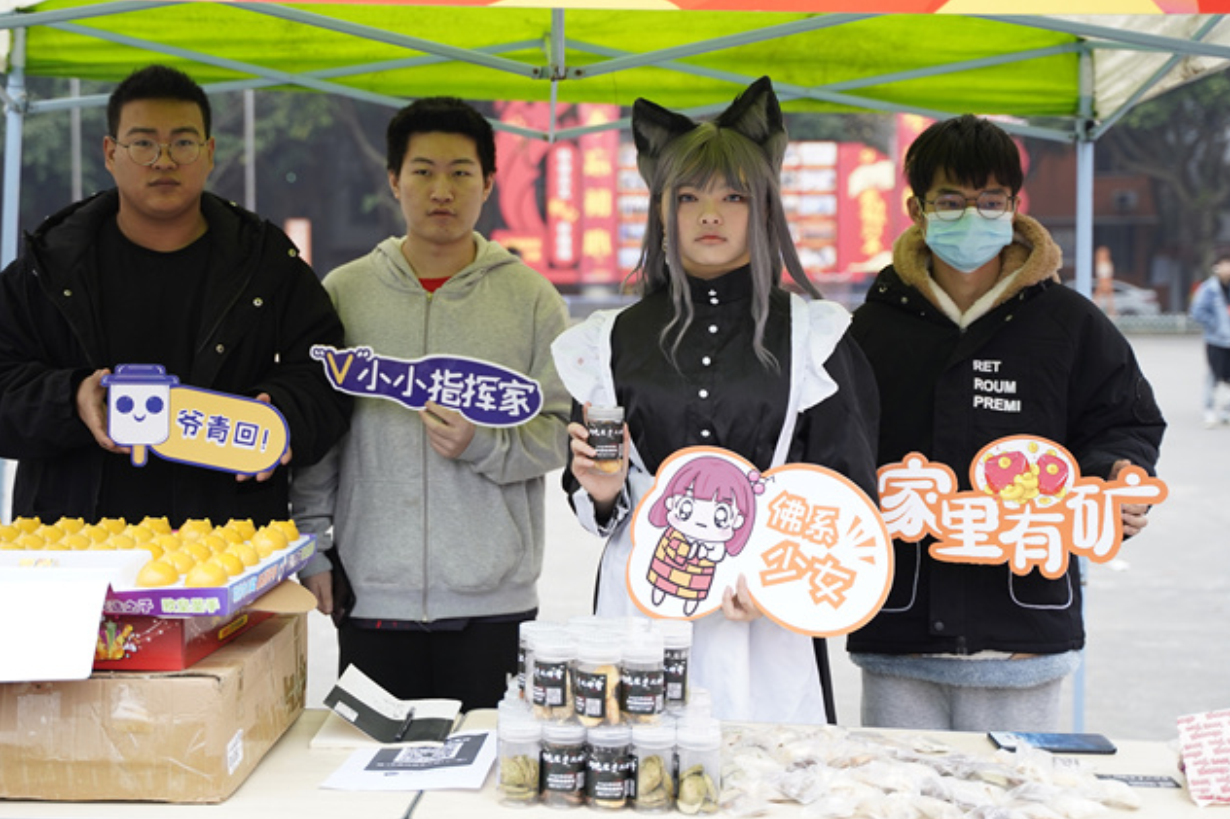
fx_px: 1947
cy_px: 342
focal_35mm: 57
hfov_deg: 35.0
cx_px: 522
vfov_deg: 23.7
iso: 500
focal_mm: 48
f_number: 2.8
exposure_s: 1/160
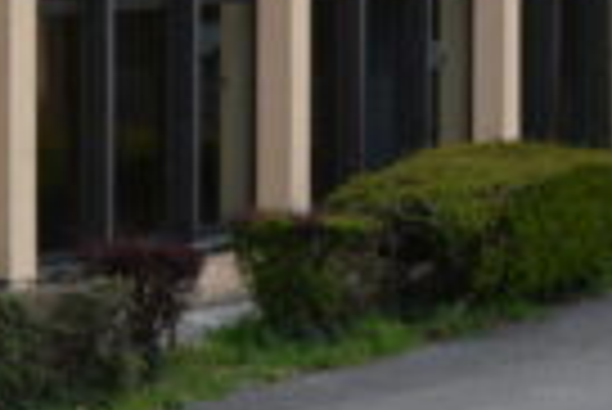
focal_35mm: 215
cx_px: 112
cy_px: -32
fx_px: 3653
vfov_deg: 6.4
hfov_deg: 9.6
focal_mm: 27
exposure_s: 1/2500
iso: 800
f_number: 5
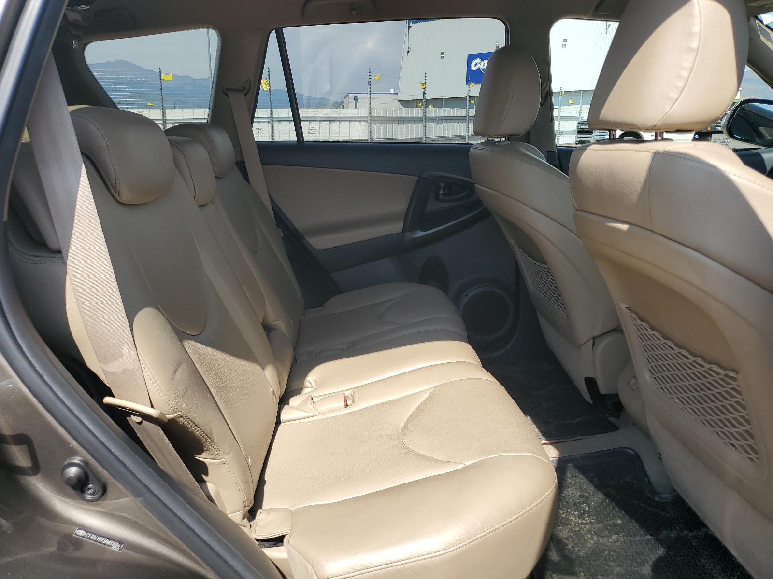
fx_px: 581
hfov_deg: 67.3
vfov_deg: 53.1
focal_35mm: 26
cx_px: 386
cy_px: 290
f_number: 1.5
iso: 50
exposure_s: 1/1429
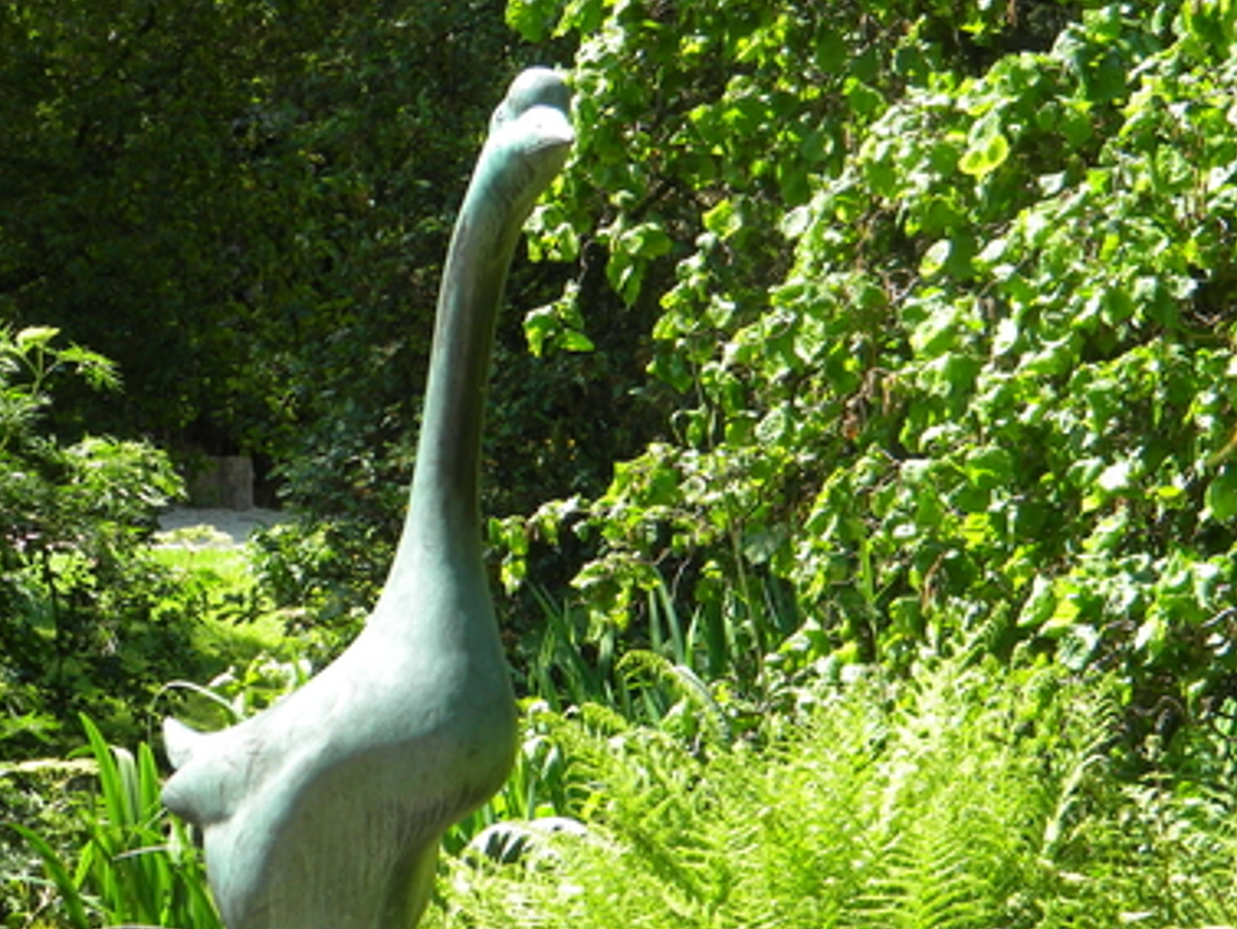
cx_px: 410
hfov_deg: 11.8
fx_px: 5970
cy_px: 591
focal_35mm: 167
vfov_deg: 8.9
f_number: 4.7
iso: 80
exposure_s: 1/128
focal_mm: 19
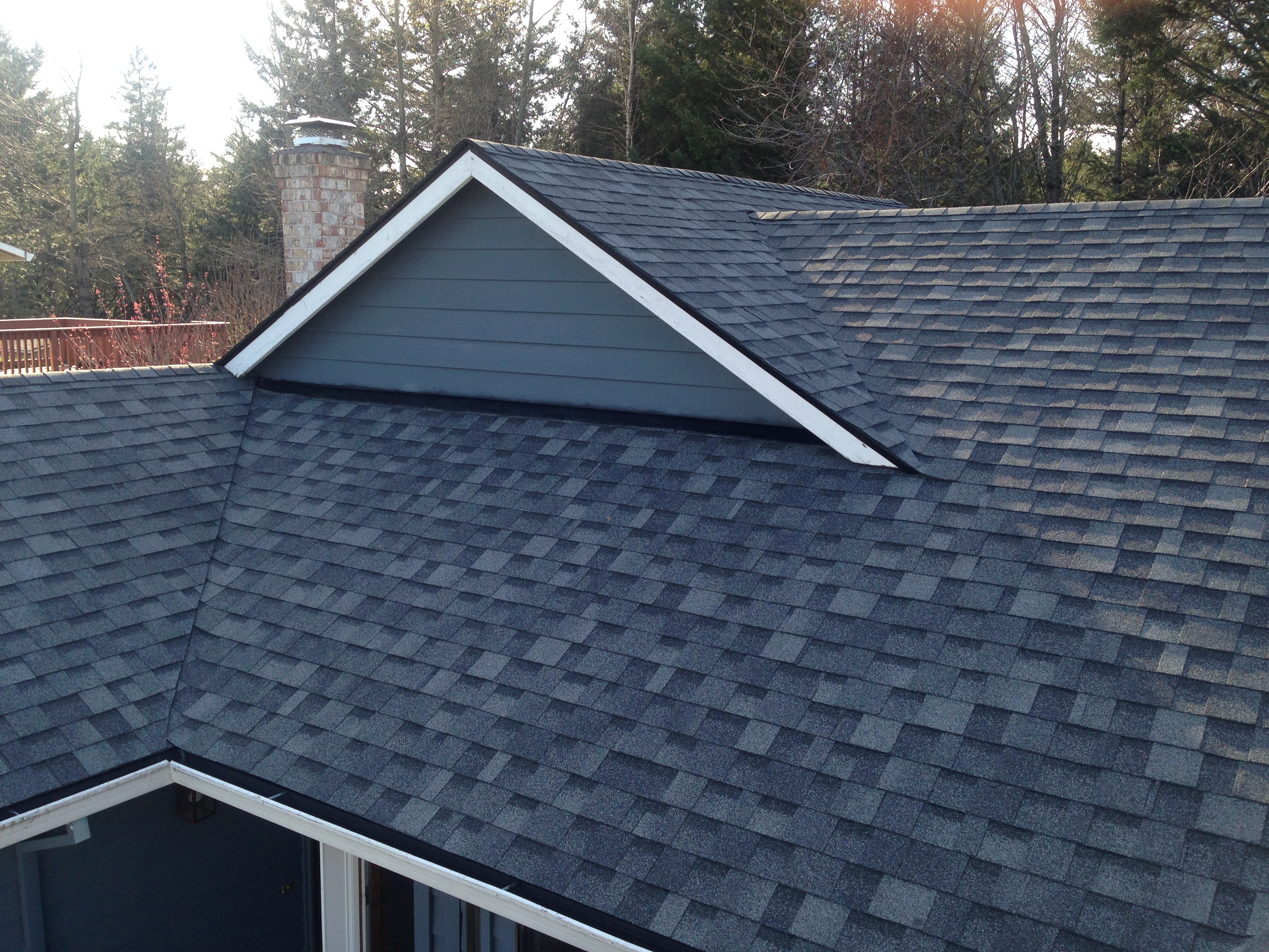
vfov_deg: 42.9
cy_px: 476
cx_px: 634
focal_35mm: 33
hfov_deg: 55.4
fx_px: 1210
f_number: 2.4
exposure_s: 1/245
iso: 50
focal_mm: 4.12
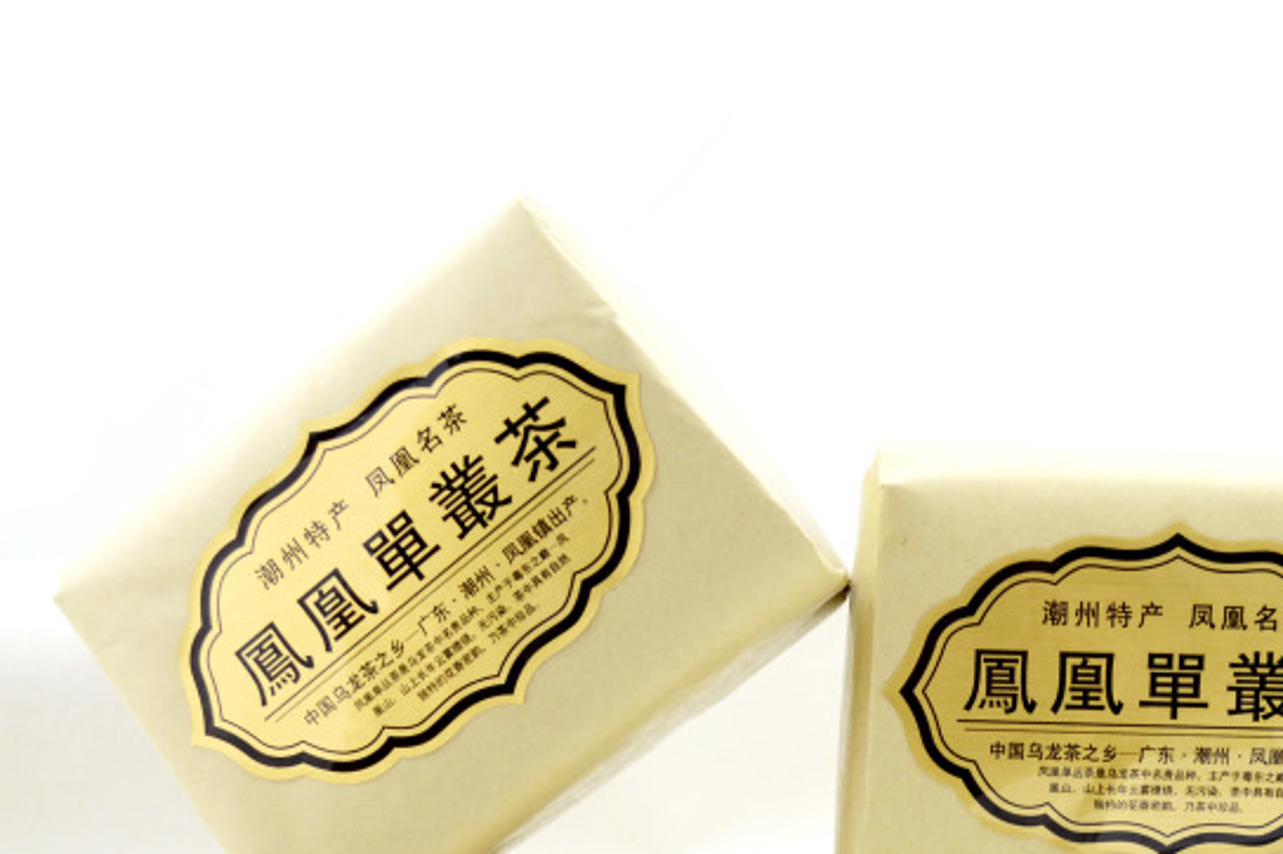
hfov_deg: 25.6
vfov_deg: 17.0
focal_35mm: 79
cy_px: 777
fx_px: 2814
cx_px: 828
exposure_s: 1/40
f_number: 4.5
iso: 100
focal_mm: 28
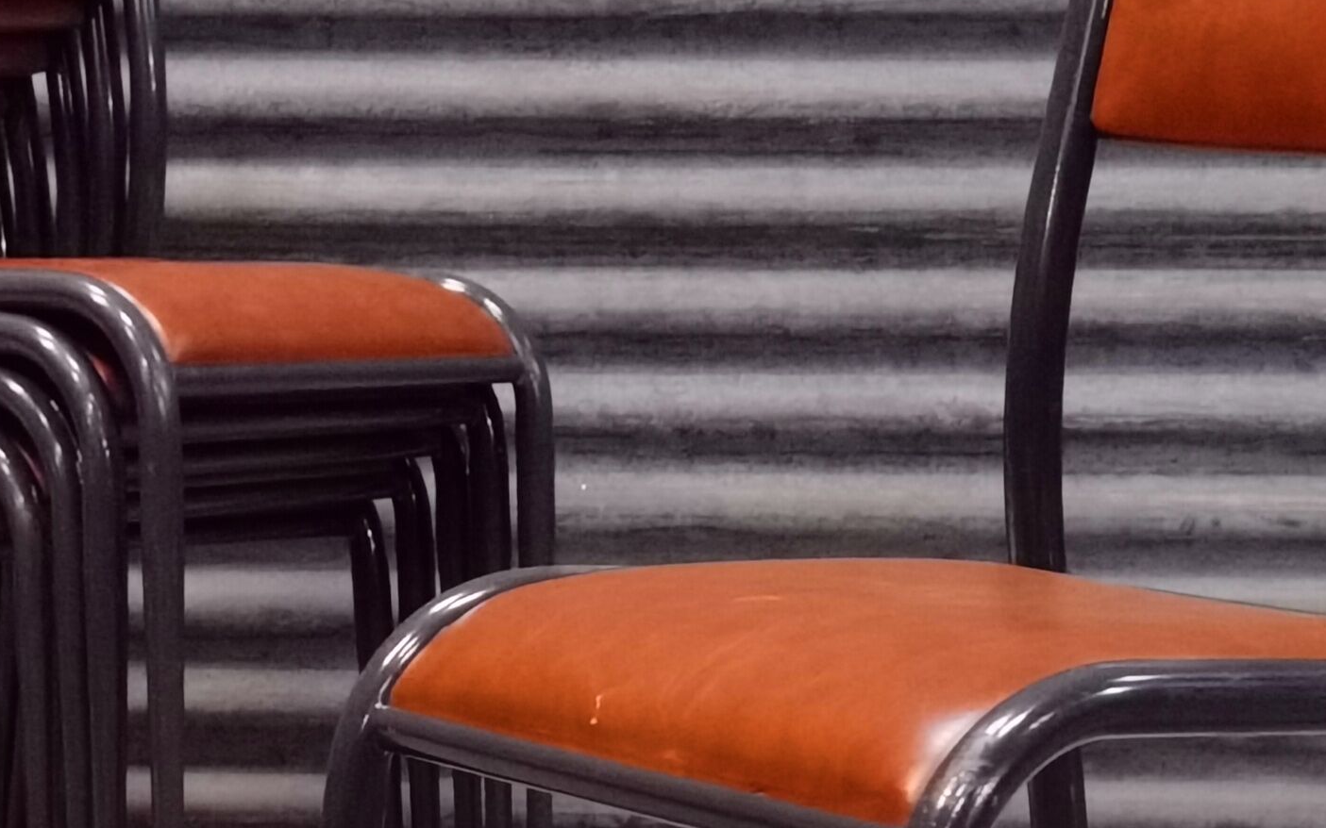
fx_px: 3686
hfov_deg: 20.4
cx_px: 652
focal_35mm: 102
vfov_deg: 12.7
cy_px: 775
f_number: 1.9
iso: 800
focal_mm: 6.71
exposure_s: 1/24
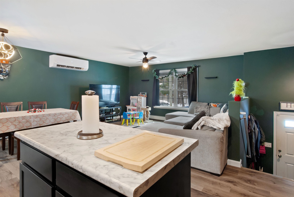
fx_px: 147
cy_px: 98
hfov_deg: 89.9
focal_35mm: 18
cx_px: 147
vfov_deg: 67.5
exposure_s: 1/1.43
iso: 200
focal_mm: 12
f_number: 10
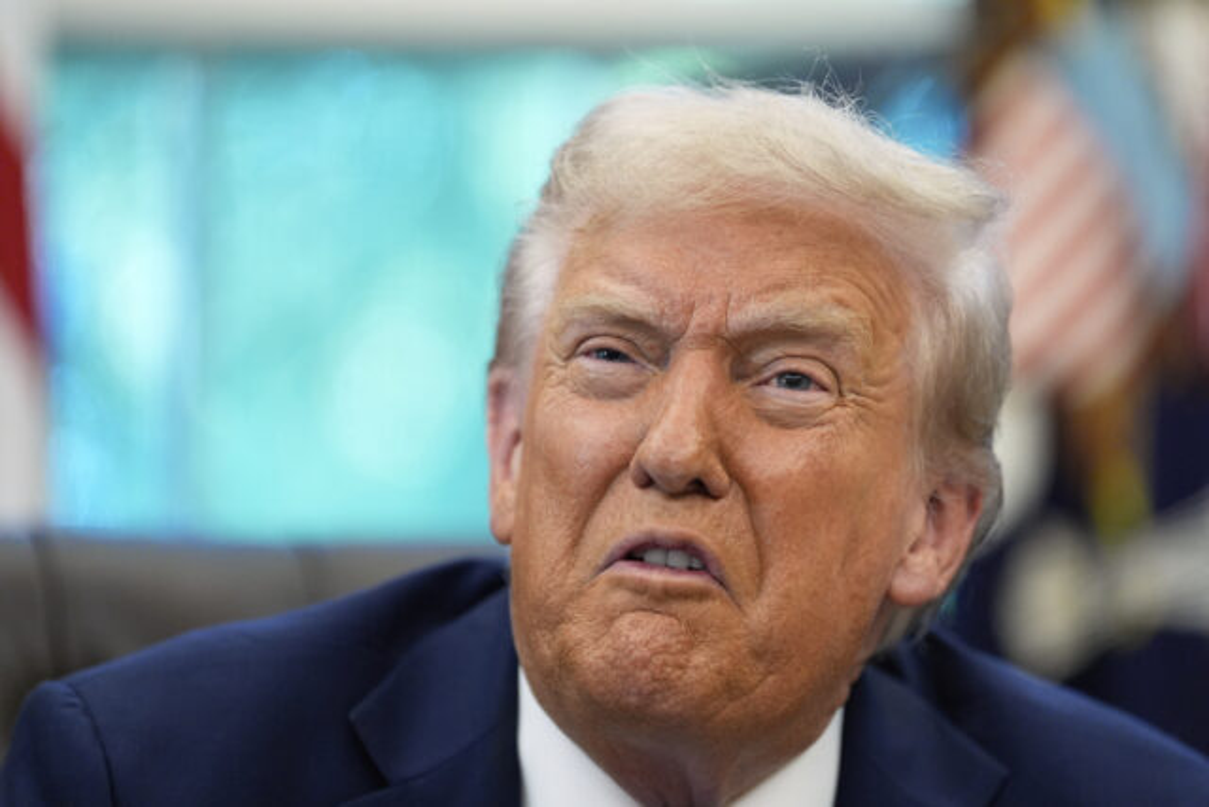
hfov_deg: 10.3
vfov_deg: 6.9
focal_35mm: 200
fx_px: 6718
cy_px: 404
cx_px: 604
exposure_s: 1/250
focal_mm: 200
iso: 2500
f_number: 2.8
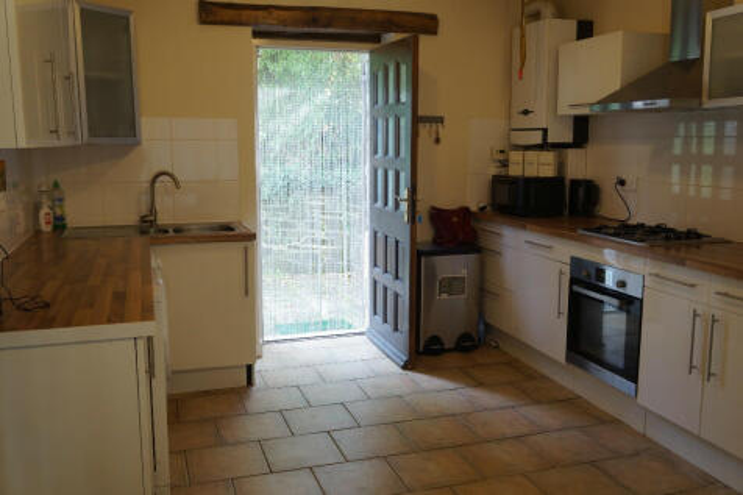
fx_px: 650
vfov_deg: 41.7
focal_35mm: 32
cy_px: 248
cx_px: 372
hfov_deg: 59.5
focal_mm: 21
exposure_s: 1/15
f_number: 4
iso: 100
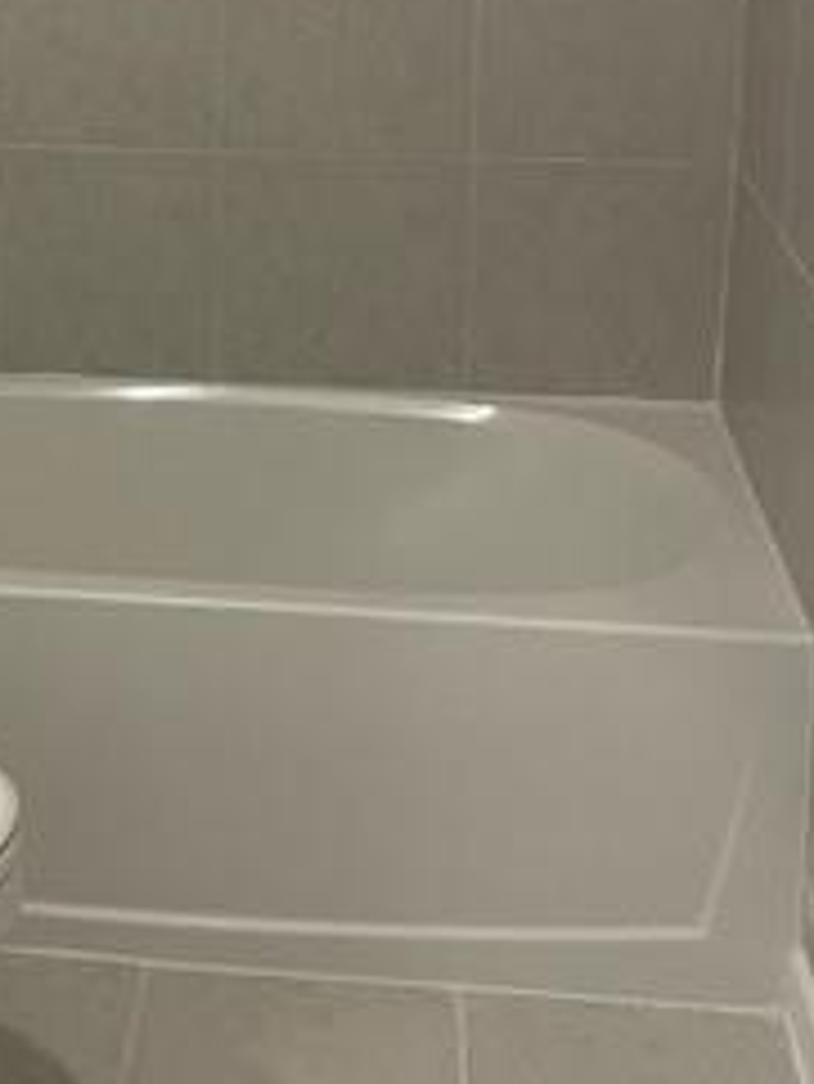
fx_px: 2161
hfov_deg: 20.8
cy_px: 148
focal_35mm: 69
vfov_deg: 27.3
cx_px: 45
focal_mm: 4.2
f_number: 1.6
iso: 125
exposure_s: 1/60
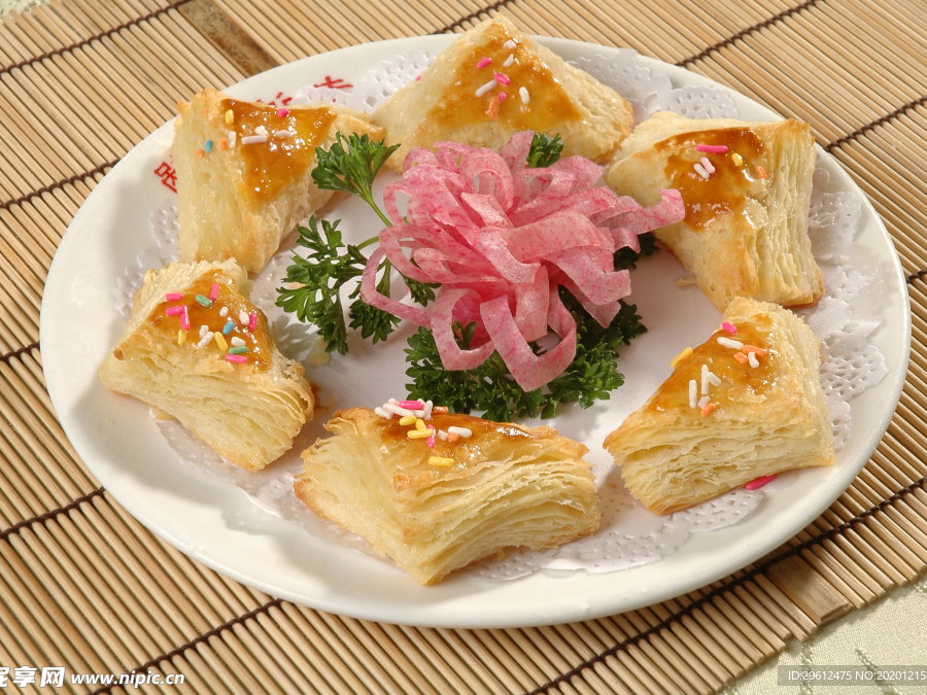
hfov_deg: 18.5
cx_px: 494
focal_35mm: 107
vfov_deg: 13.9
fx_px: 2853
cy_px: 345
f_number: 16
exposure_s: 1/125
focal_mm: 65
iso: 200
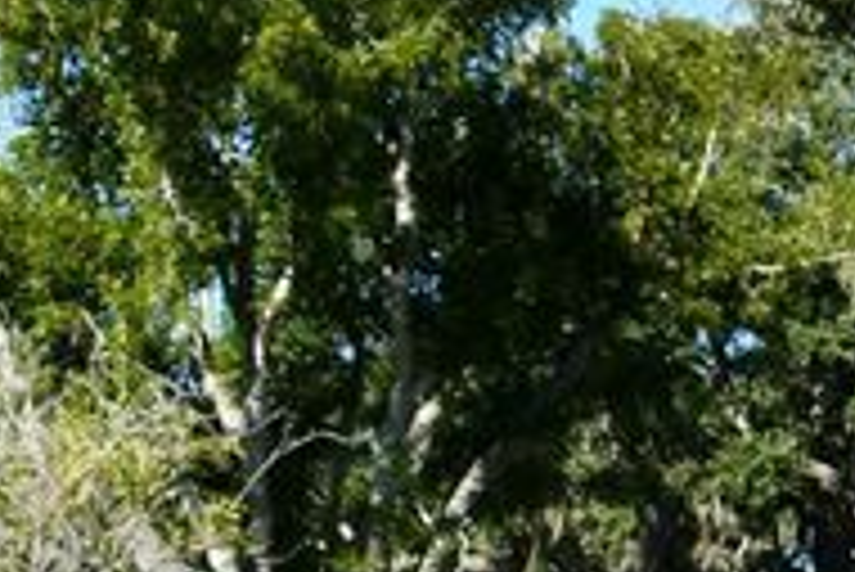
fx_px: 3850
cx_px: 1413
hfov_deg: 11.9
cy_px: 779
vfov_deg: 8.4
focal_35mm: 162
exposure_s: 1/250
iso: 125
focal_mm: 24
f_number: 8
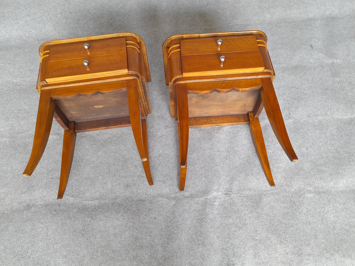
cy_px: 133
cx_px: 178
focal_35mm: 25
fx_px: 256
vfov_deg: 54.9
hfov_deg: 69.4
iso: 80
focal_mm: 4.6
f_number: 2
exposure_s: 1/60
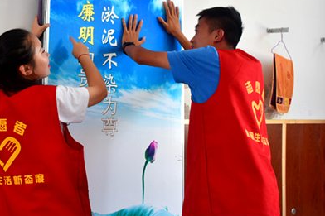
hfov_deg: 39.7
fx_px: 442
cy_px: 71
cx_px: 101
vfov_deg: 27.3
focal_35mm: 49
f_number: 4
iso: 400
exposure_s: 1/60
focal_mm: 20
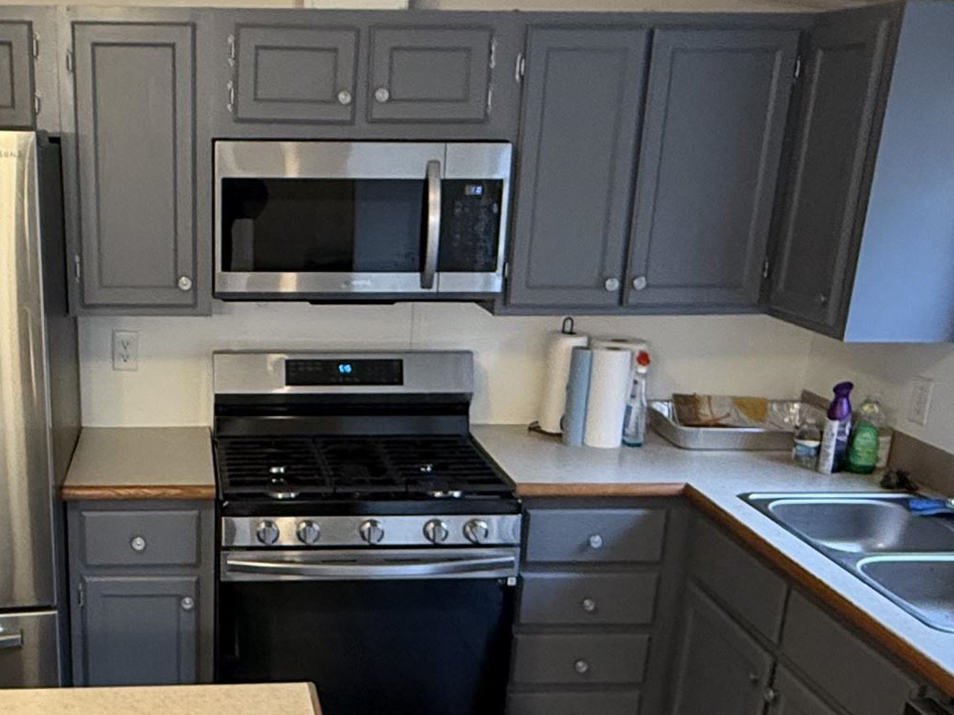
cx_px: 249
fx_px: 1157
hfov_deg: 43.5
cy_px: 514
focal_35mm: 42
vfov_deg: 33.8
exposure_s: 1/60
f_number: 2.2
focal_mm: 2.22
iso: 500
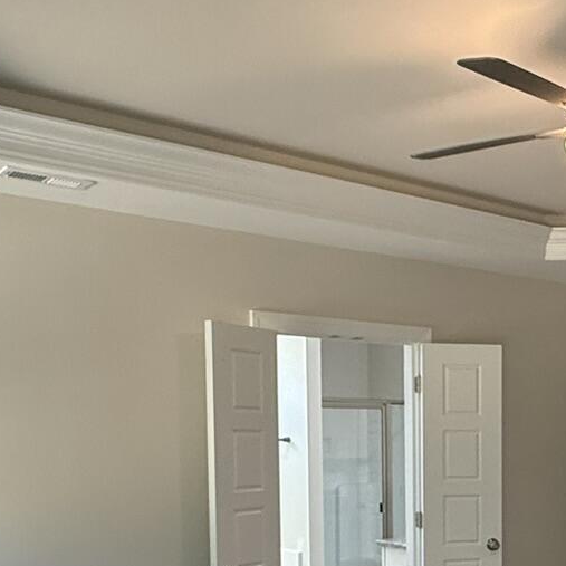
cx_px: 483
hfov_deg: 32.7
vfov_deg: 32.6
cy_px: 493
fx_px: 925
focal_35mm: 50
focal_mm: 2.22
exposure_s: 1/120
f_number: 2.2
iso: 200
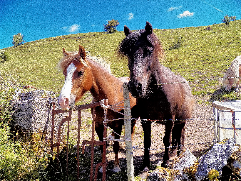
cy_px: 90
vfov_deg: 49.7
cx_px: 120
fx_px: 195
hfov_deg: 63.4
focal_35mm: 28
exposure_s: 1/640
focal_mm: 4.9
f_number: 4
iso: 125
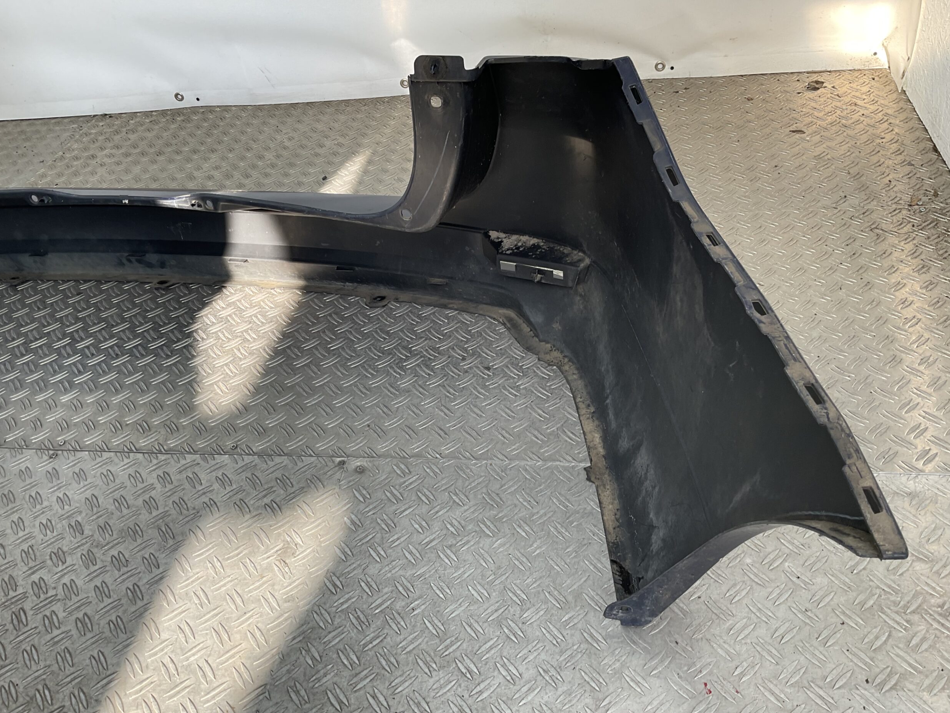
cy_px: 356
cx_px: 461
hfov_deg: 60.0
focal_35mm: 30
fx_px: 823
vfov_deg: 46.8
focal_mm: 3
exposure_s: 1/127
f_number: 1.8
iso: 16
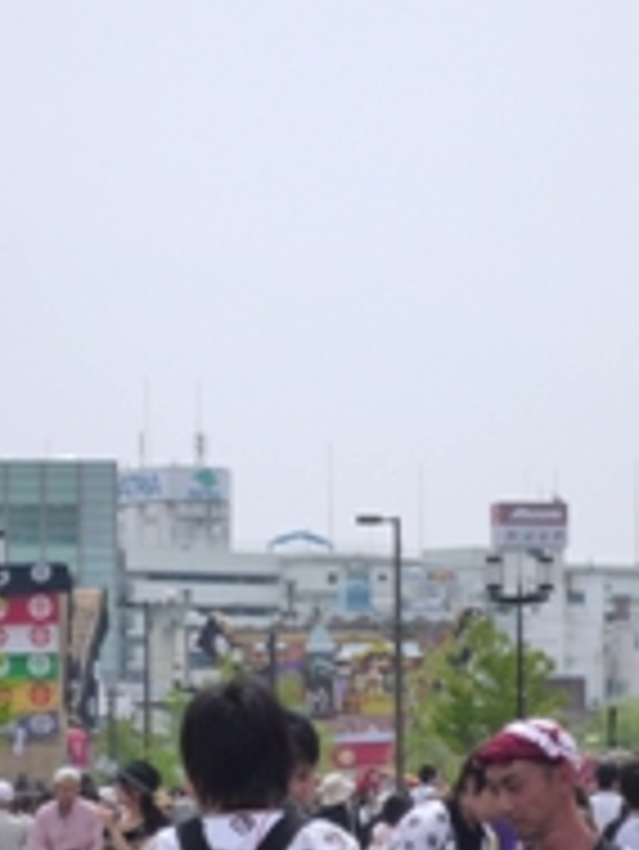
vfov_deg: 8.5
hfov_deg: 6.4
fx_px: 5704
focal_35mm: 232
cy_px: 652
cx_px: 315
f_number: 5.6
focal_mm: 17.6
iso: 160
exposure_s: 1/640
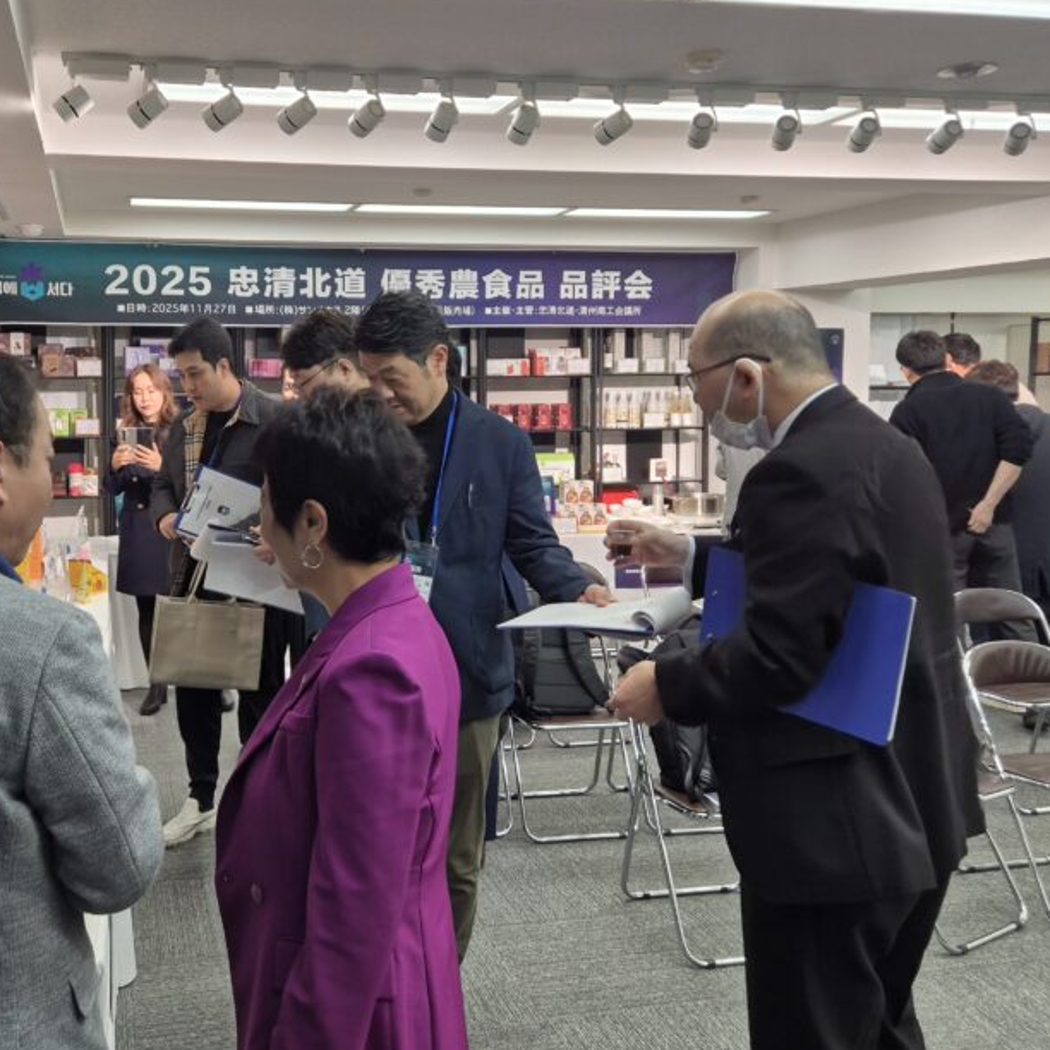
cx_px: 333
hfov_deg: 47.5
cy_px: 443
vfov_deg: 48.3
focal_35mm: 34
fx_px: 1167
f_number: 1.8
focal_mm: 5.4
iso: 80
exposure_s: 1/100
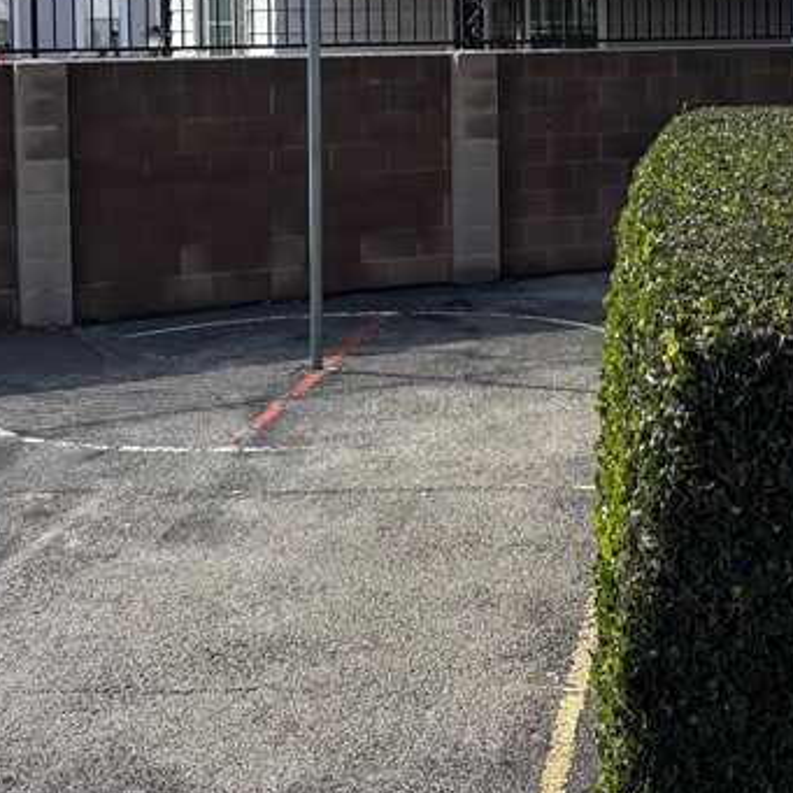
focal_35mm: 69
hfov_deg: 24.7
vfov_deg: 24.3
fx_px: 1788
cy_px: 77
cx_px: 602
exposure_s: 1/4065
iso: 50
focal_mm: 5.96
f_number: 1.6
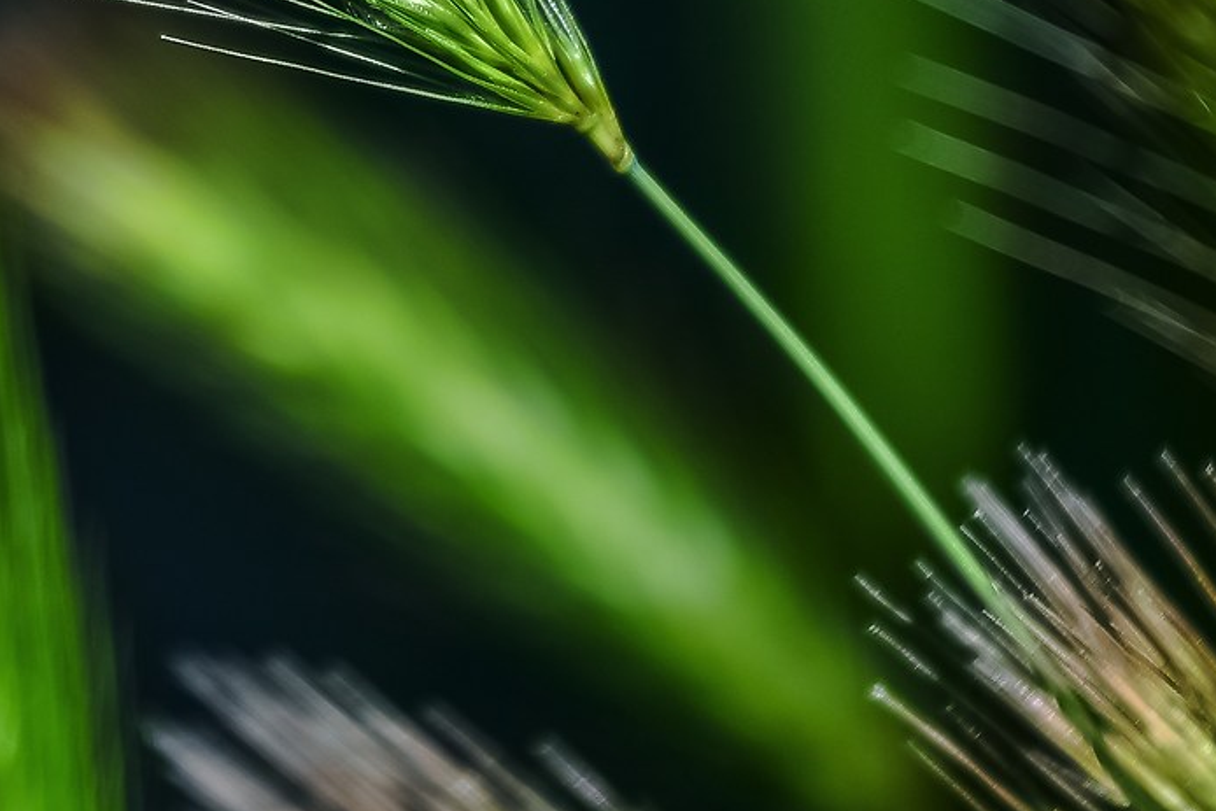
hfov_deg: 3.0
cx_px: 49
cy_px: -247
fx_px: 23378
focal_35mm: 692
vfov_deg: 2.0
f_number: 4
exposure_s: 1/1000
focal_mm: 200
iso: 100
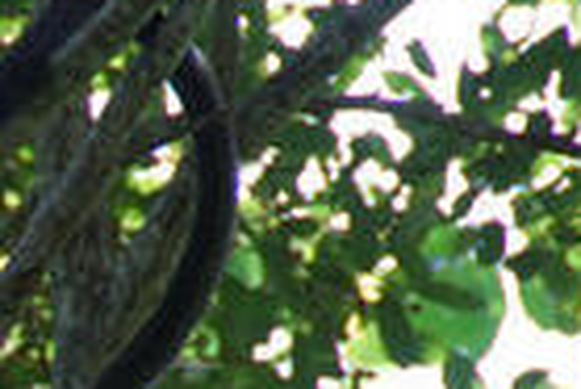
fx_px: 24443
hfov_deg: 1.4
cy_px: 749
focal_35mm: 1513
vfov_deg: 0.9
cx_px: -610
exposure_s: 1/100
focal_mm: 200
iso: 180
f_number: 5.6
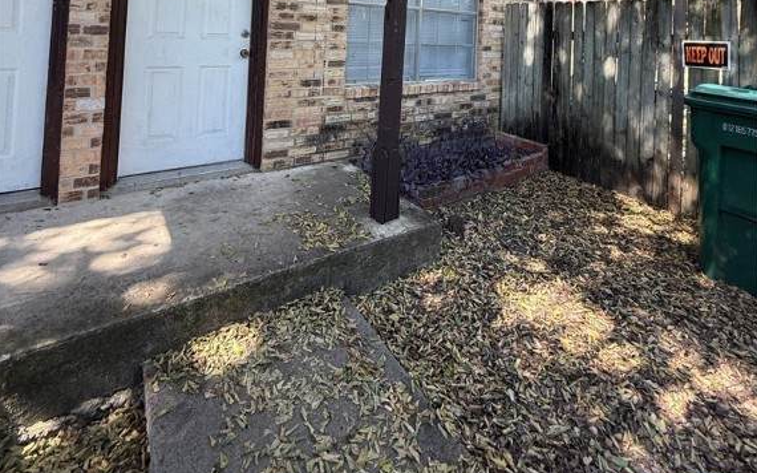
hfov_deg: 85.1
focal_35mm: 20
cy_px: 21
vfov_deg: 50.5
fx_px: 413
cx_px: 377
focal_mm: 2.22
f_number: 2.2
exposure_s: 1/99
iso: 64
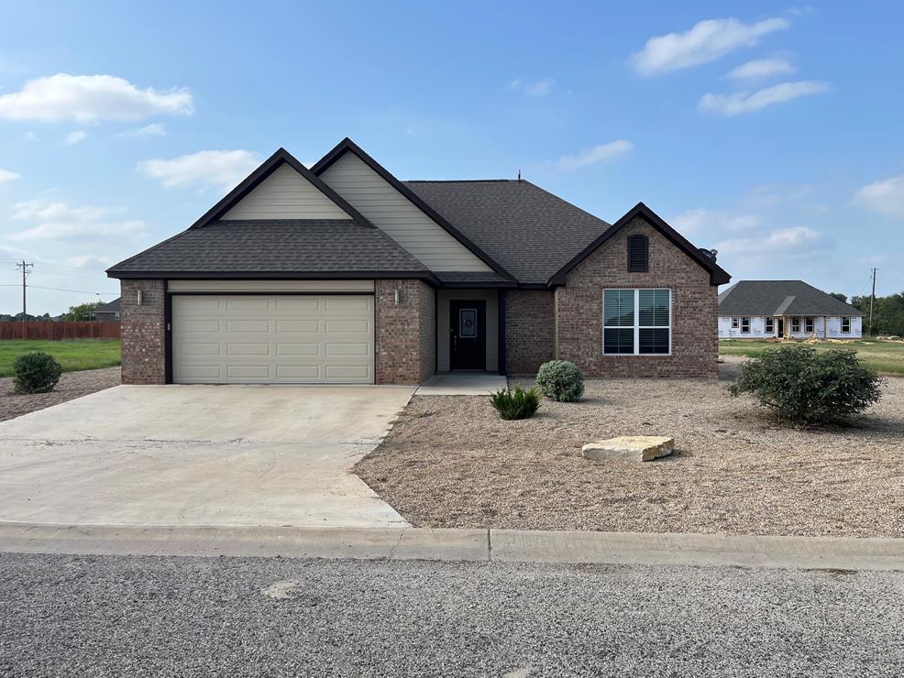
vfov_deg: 51.4
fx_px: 705
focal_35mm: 27
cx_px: 461
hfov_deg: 65.3
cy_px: 341
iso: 50
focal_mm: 5.1
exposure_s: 1/3521
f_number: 1.6
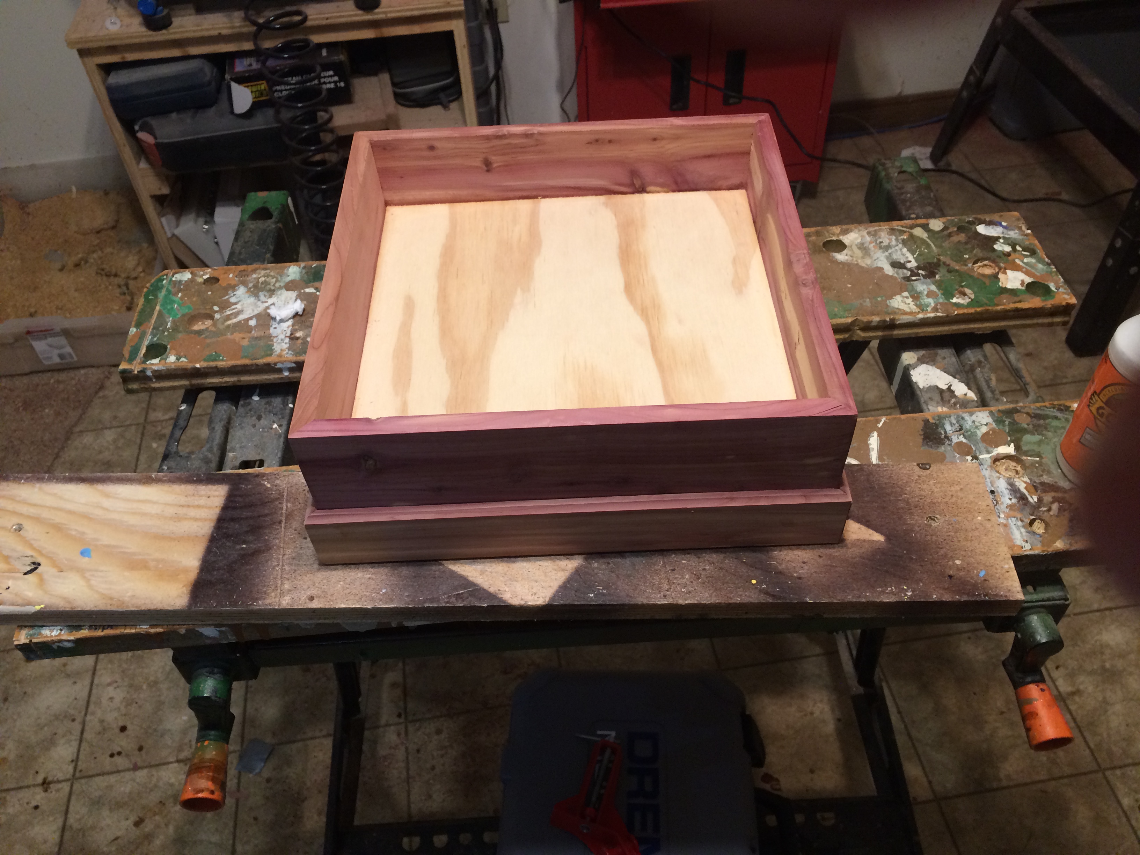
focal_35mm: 29
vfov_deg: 48.2
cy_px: 428
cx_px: 570
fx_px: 955
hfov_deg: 61.7
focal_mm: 4.15
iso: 125
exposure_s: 1/30
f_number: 2.2
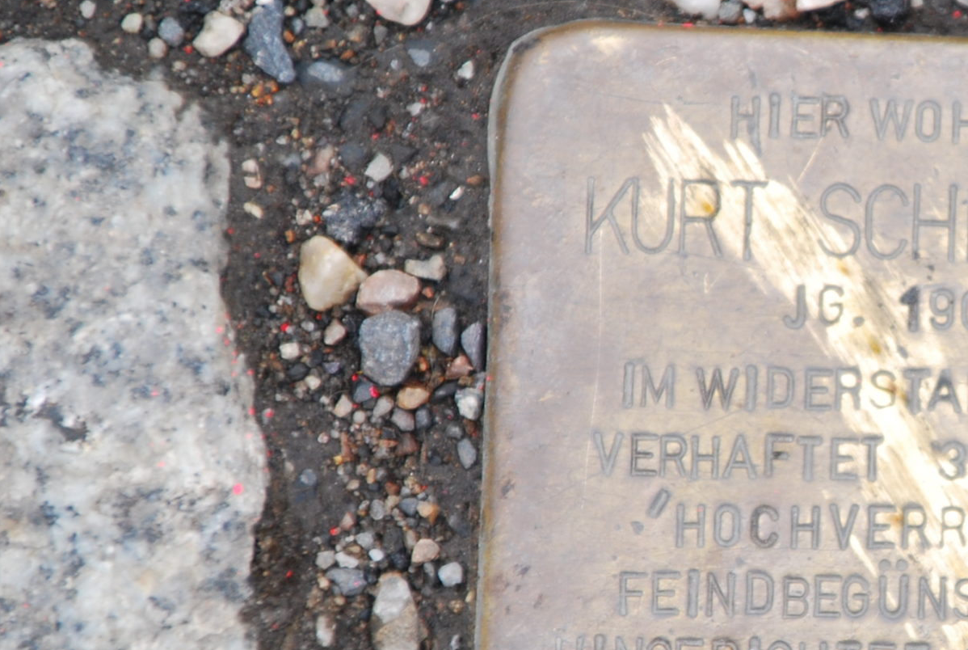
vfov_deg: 2.2
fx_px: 17270
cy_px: 456
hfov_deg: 3.2
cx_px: 1007
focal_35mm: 641
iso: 200
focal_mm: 200
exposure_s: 1/100
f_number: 14
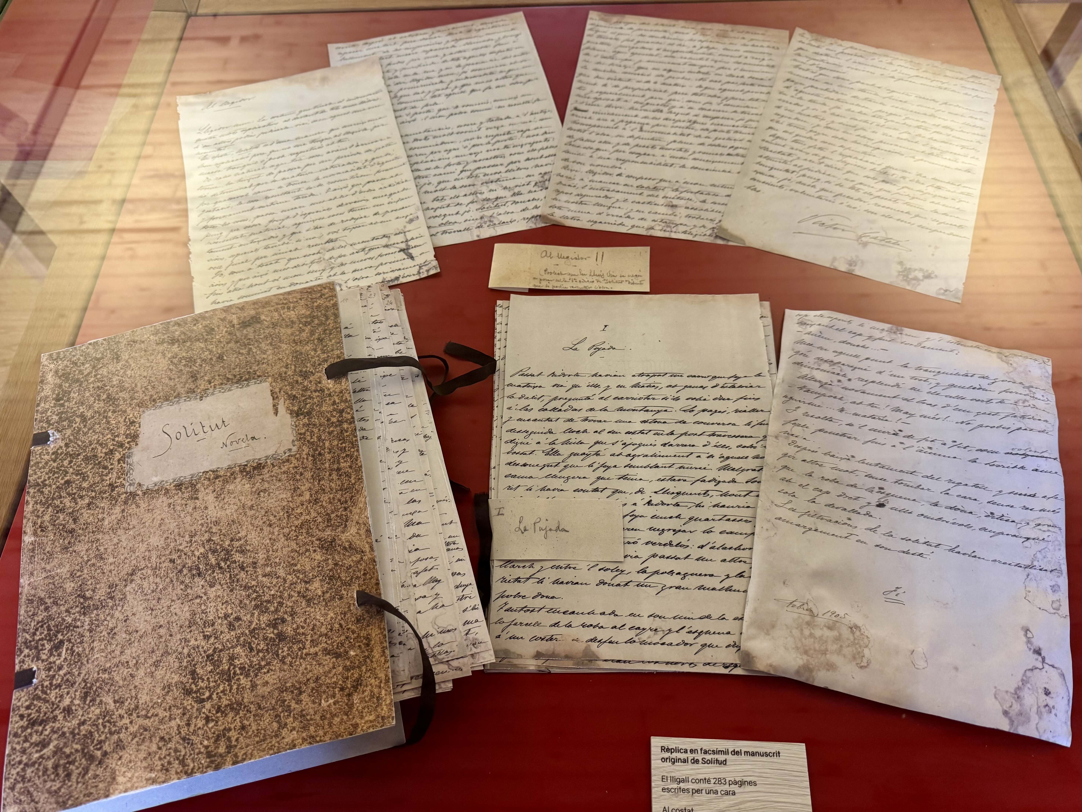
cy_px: 406
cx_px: 541
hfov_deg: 71.6
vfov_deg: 56.8
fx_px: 750
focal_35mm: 24
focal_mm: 6.76
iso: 250
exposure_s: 1/50
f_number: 1.78
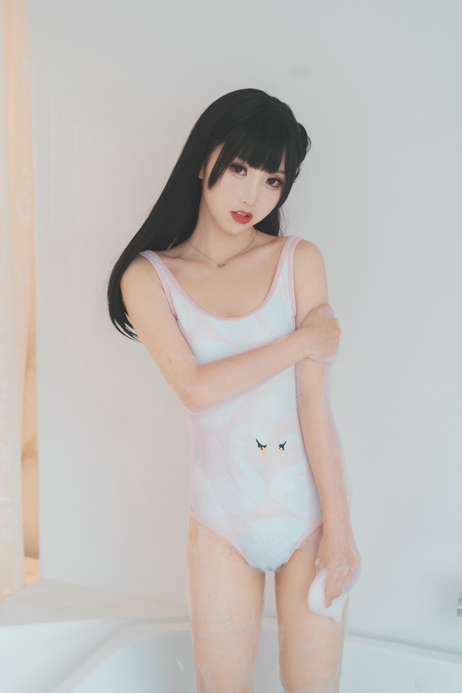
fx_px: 962
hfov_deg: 27.0
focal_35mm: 50
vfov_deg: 39.6
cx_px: 231
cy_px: 346
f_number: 2.8
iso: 400
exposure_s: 1/100
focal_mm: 50
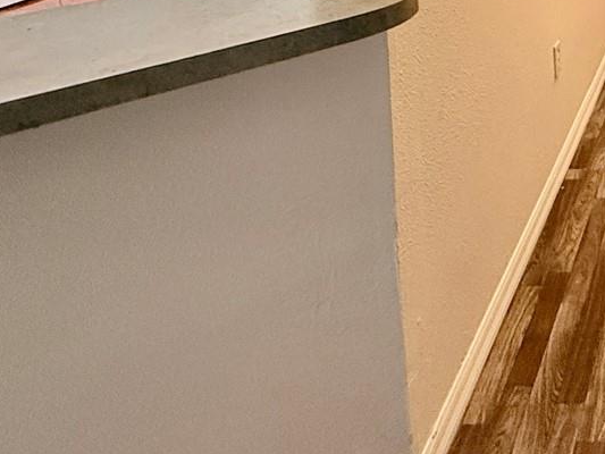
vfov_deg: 28.3
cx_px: 755
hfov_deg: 34.3
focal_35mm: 42
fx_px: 734
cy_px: -135
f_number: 2.2
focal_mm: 2.22
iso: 320
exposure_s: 1/120
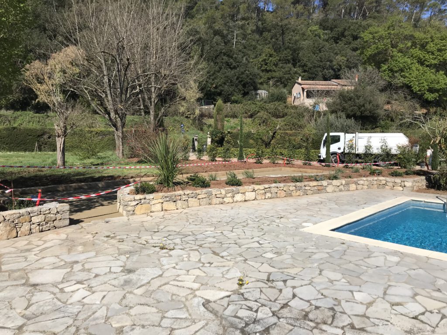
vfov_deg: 49.7
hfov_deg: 63.4
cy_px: 168
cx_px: 224
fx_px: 362
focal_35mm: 28
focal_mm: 3.99
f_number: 1.8
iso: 20
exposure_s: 1/3546
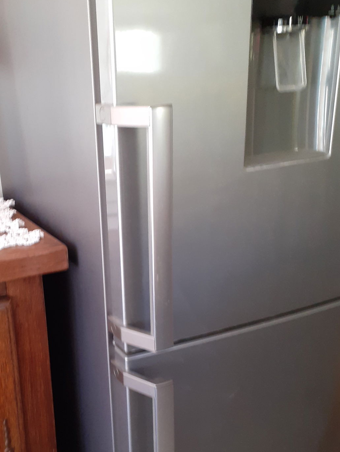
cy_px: 300
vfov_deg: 44.2
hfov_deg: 34.0
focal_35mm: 42
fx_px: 550
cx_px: 111
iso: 200
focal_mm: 3.6
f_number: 1.9
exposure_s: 1/25
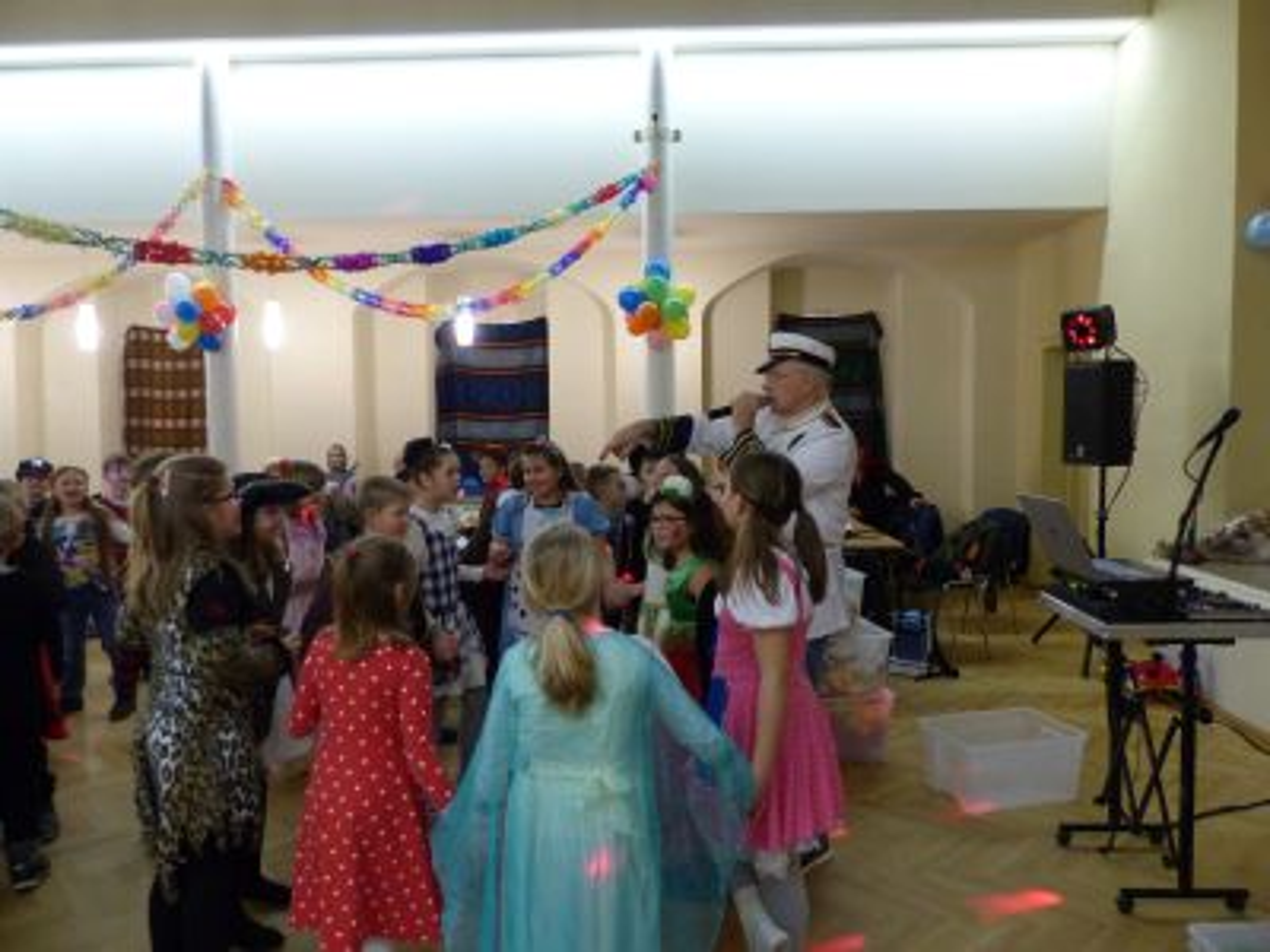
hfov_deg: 69.4
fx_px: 917
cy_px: 476
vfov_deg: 54.9
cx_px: 635
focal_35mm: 25
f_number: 2.8
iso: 400
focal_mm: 4.5
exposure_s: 1/30
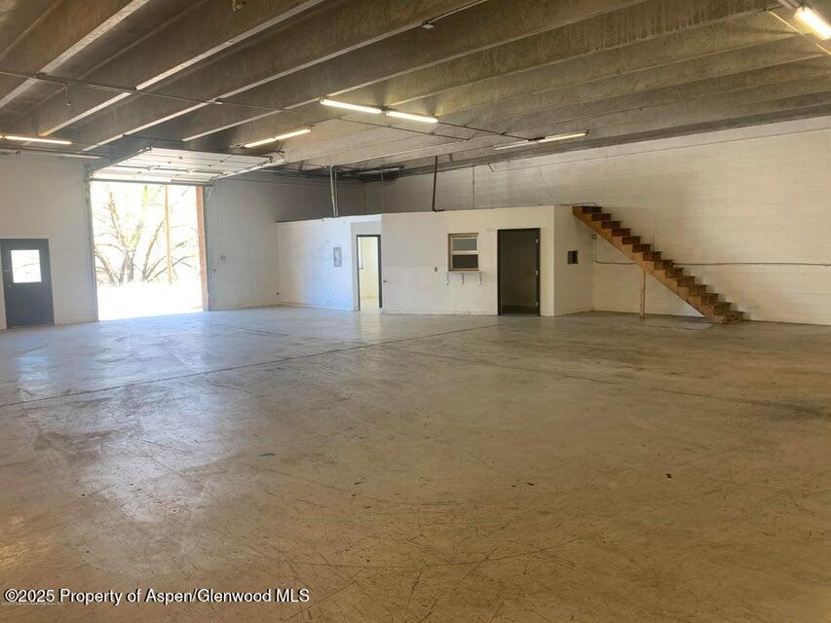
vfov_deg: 53.1
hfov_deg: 67.3
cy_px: 312
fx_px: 624
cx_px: 416
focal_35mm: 26
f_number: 1.8
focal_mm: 4.25
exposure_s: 1/60
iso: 50
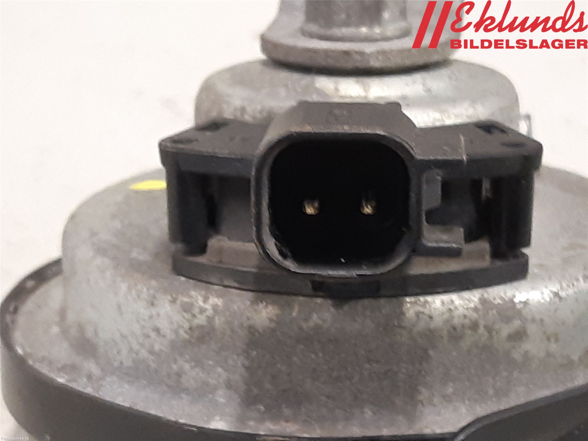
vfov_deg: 53.1
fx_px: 442
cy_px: 220
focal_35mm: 26
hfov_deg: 67.3
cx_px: 294
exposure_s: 1/33
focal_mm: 3.93
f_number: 1.7
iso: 200
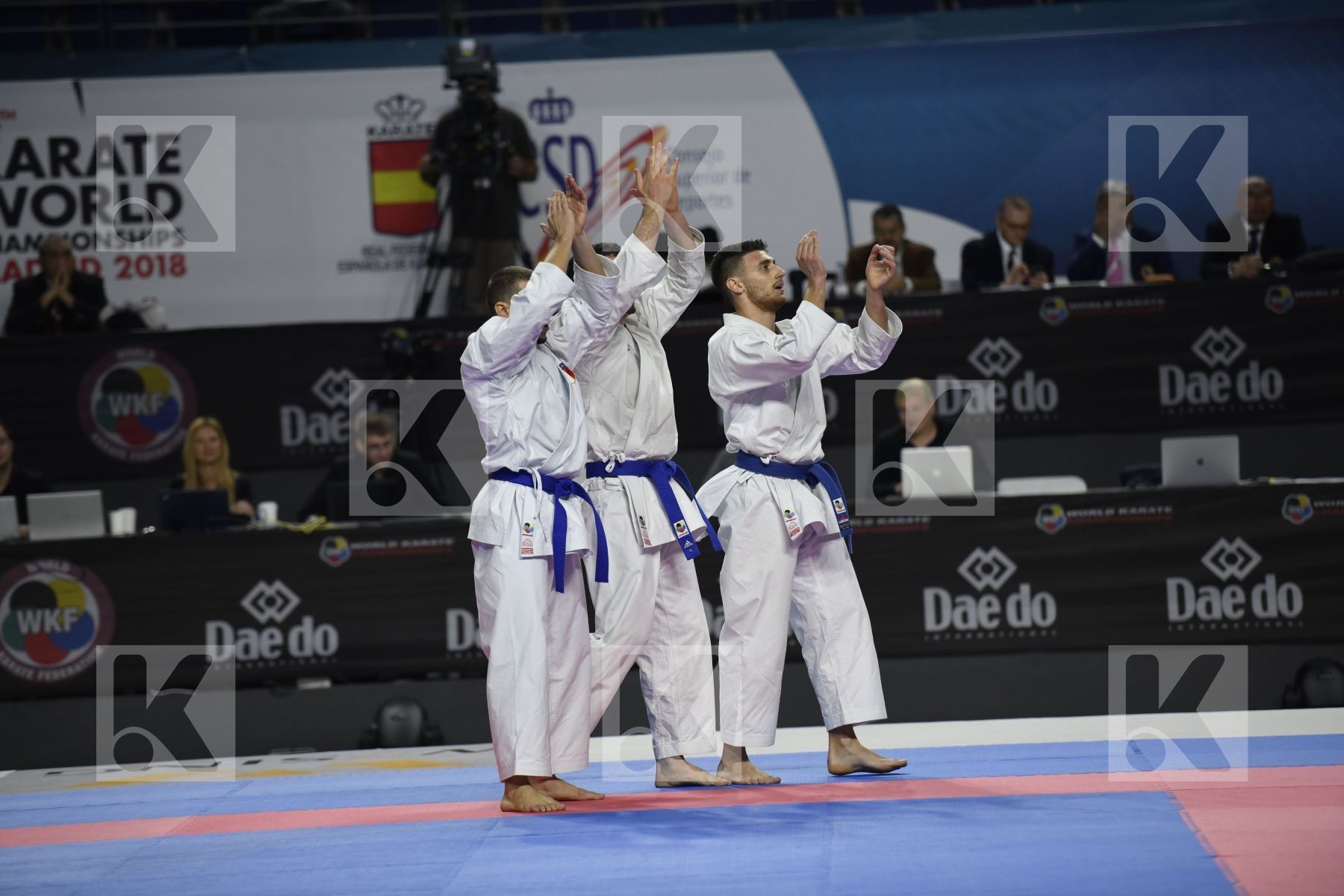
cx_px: 672
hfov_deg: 10.3
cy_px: 448
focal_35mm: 200
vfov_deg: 6.9
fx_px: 7466
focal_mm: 200
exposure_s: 1/800
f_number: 2.8
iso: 800
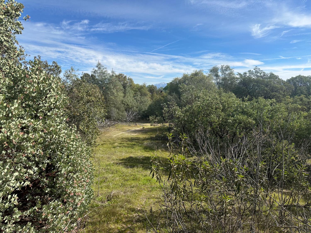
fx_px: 216
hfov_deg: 71.6
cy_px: 116
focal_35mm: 24
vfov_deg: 56.8
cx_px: 156
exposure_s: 1/4545
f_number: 1.78
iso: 80
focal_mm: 6.86
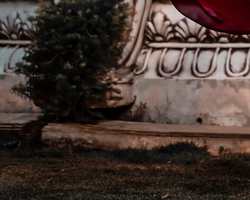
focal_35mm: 437
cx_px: 358
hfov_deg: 4.4
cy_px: -208
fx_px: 3235
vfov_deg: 3.5
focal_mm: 85
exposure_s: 1/1250
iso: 100
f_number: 1.8
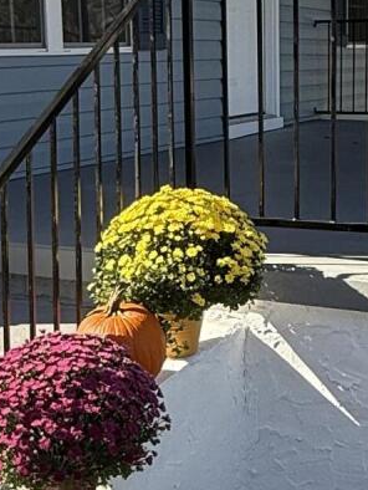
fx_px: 1005
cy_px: 241
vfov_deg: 27.4
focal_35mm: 71
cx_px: 237
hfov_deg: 20.7
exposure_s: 1/486
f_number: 2.2
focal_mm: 2.22
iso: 64
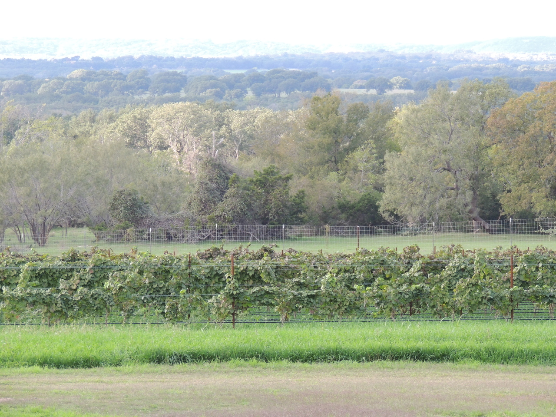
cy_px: 208
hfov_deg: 8.8
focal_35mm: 225
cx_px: 278
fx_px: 3614
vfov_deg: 6.6
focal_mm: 40.1
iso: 360
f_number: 4.6
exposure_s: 1/200
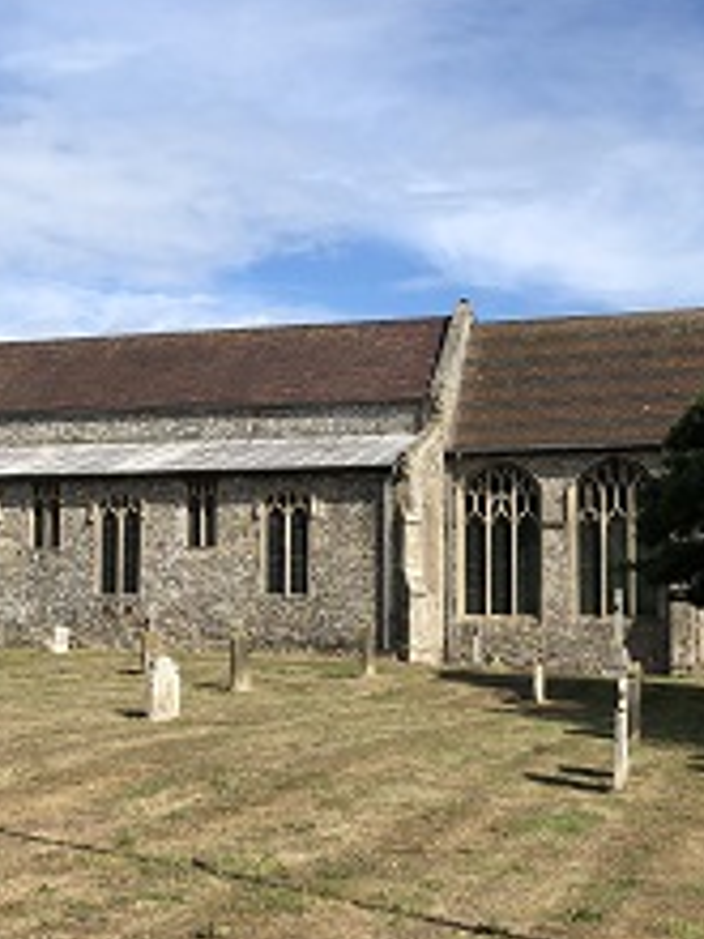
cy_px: 512
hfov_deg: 28.5
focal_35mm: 51
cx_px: 294
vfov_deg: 37.5
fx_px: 1383
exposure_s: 1/2404
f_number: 1.8
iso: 20
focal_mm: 4
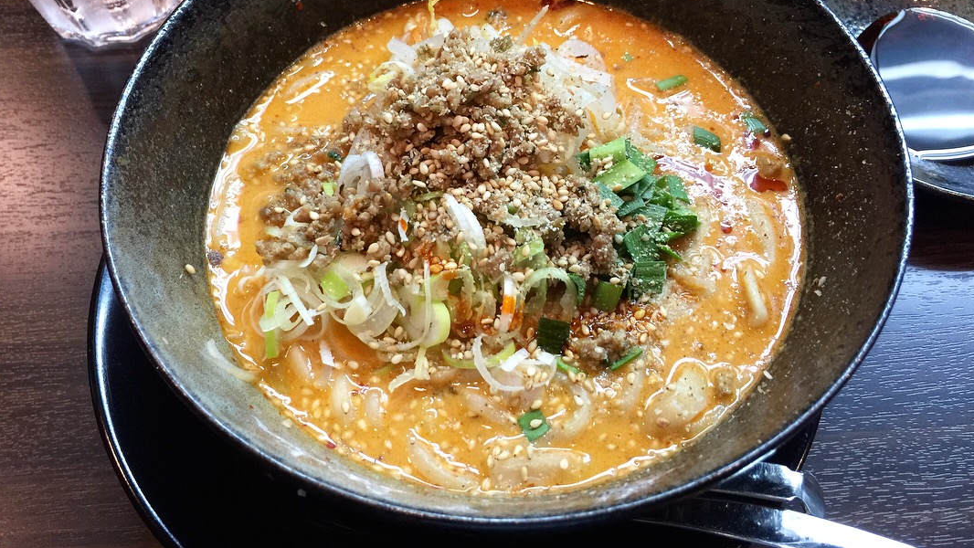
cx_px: 491
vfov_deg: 36.5
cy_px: 210
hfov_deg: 61.0
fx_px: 827
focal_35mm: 32
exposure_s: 1/15
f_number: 2.2
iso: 64
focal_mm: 4.15
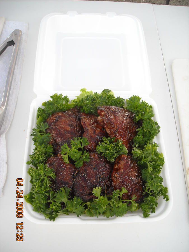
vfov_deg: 52.6
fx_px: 255
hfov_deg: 40.7
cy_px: 126
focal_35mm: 35
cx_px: 94
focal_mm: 5.7
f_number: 2.8
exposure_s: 1/109
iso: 64
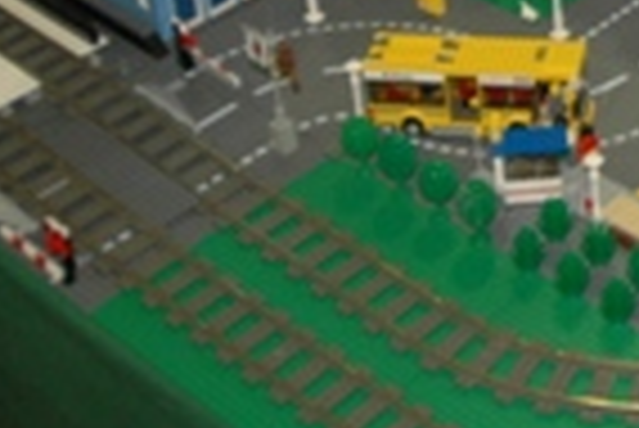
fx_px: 1510
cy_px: -185
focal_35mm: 85
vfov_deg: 15.1
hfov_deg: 22.5
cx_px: 702
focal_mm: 18
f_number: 3.5
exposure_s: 1/60
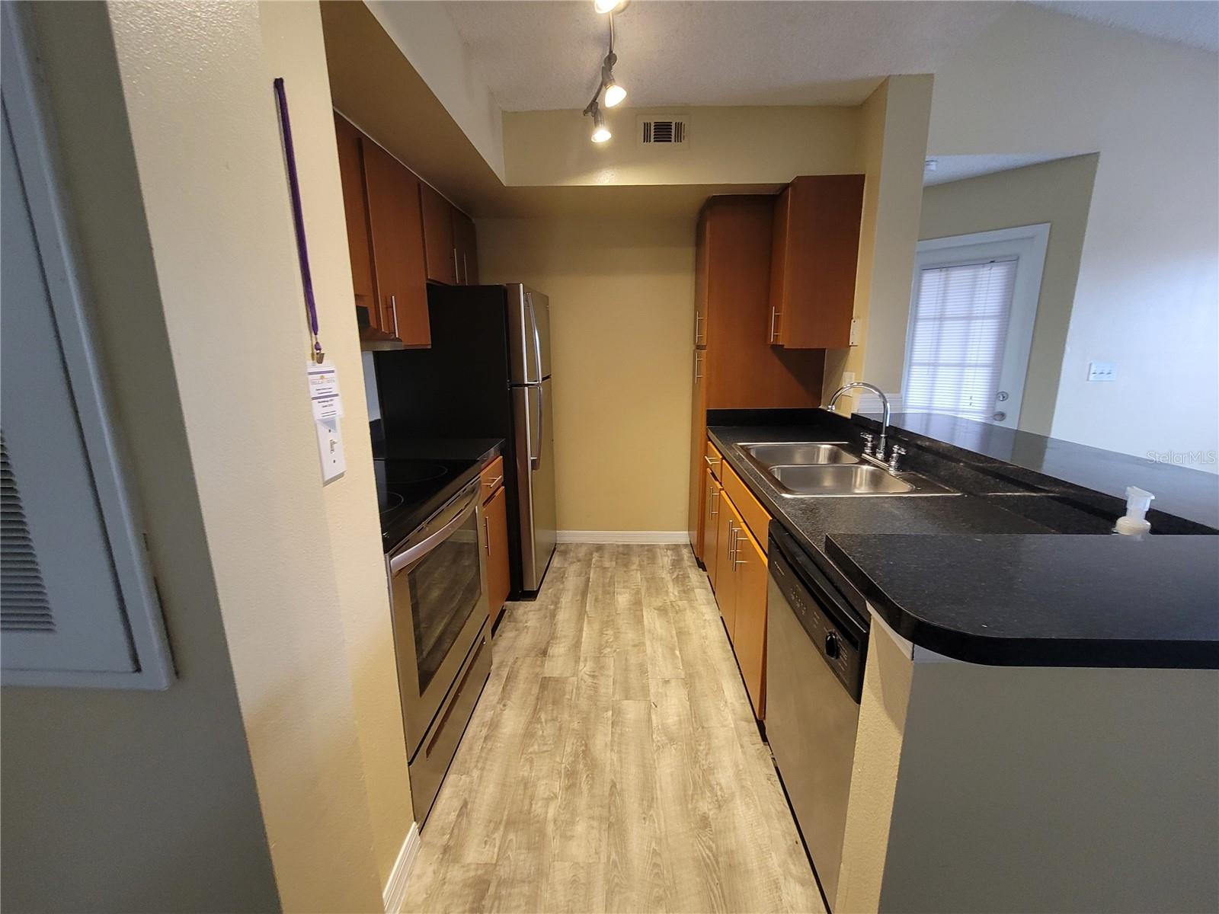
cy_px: 457
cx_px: 610
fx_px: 458
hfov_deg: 106.2
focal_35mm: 13
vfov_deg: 89.9
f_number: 2.2
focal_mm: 2.2
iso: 320
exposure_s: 1/39
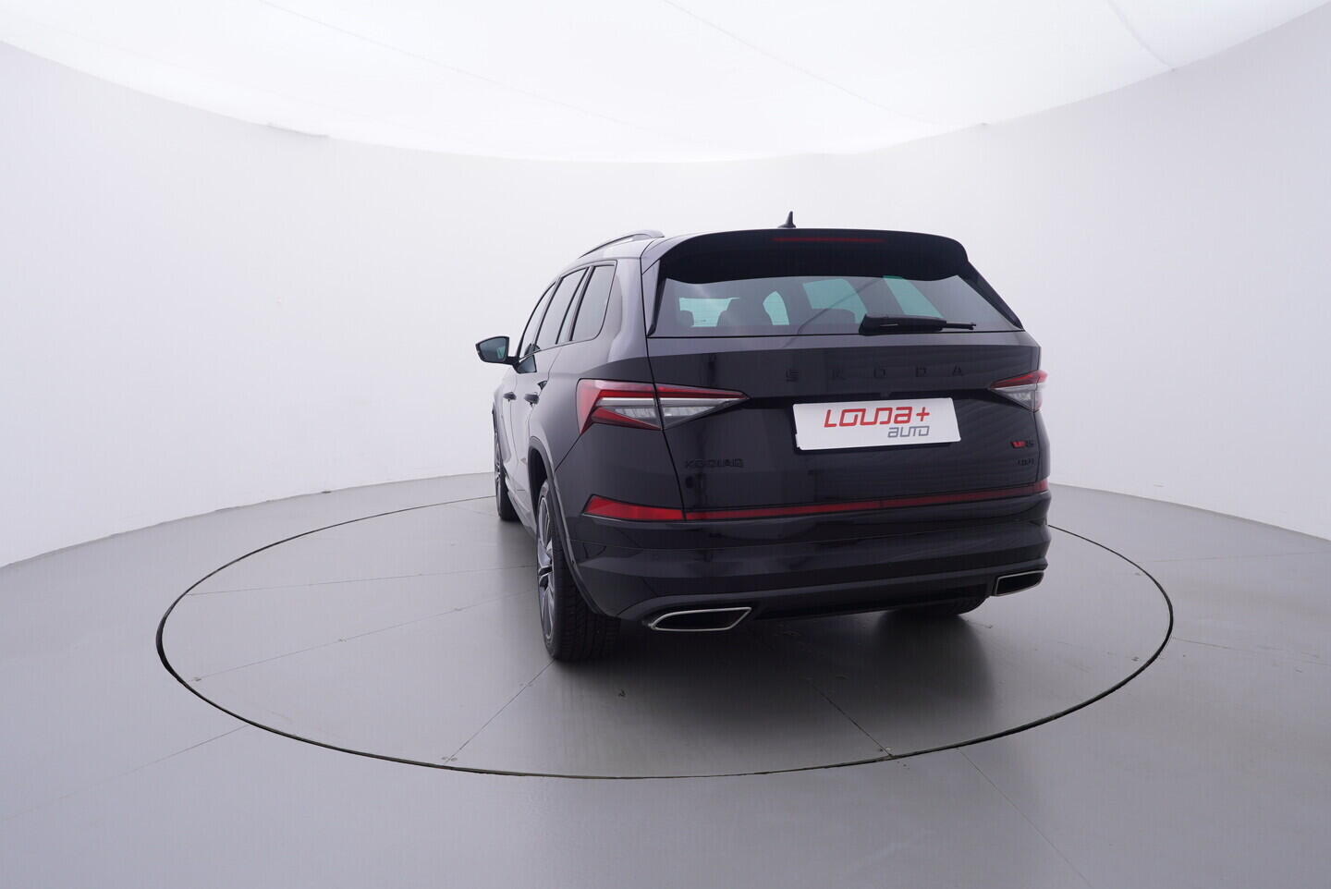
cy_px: 444
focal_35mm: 22
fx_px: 832
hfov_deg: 77.3
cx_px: 666
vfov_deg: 56.2
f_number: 5
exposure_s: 1/80
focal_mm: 15
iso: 200
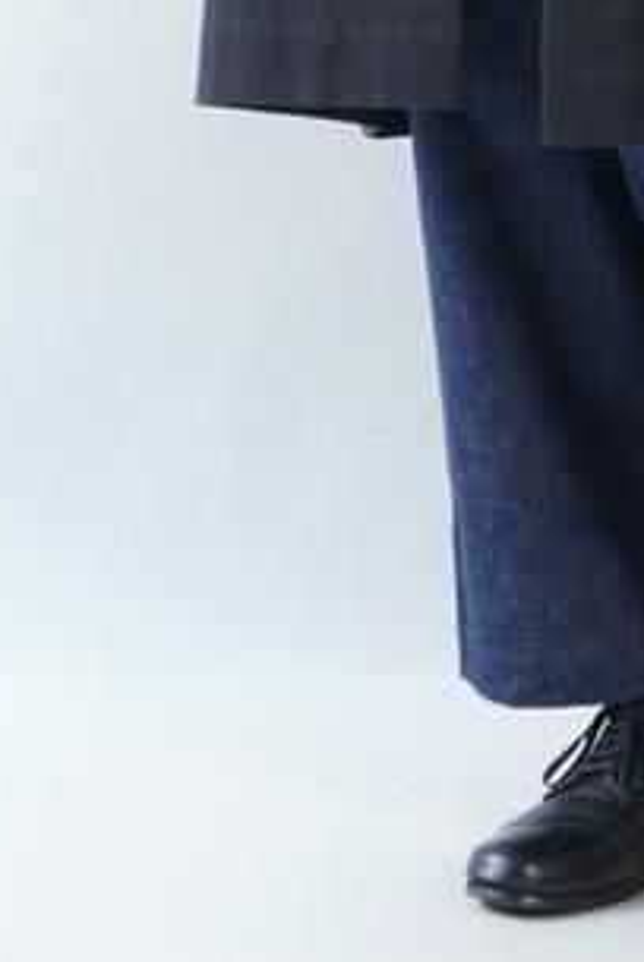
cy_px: -349
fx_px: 3283
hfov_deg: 11.1
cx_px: 660
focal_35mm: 123
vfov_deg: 15.7
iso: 800
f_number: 4.5
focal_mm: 25
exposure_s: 1/40
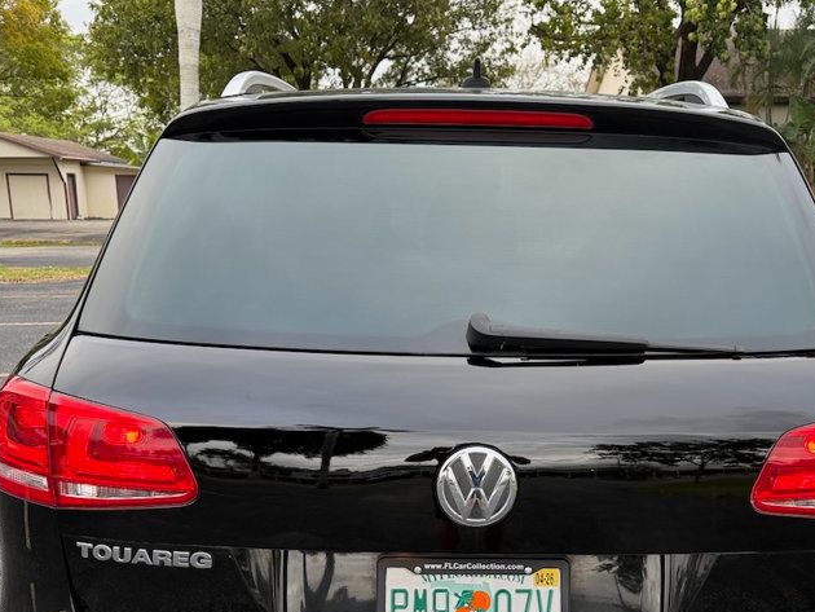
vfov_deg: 36.1
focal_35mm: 39
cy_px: 445
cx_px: 472
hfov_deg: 47.7
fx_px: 919
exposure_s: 1/121
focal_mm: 6.76
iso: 125
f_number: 1.78
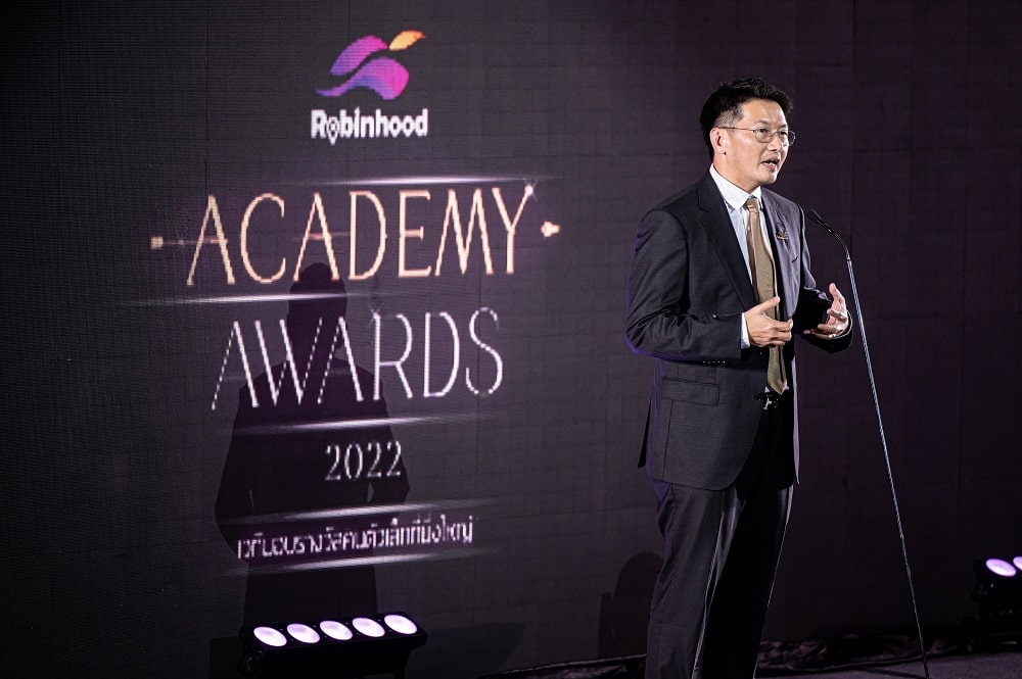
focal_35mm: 200
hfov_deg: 10.3
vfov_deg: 6.9
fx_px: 5673
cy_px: 340
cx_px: 511
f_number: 2.8
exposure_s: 1/400
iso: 2000
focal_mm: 200
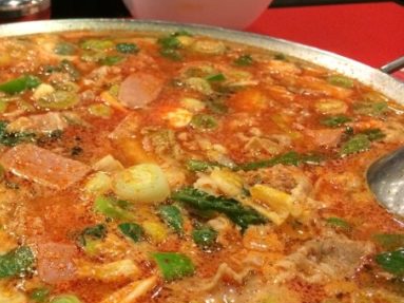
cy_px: 212
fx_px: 572
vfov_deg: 29.4
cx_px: 75
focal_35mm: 49
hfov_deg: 37.4
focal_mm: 4.12
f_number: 2.2
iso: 250
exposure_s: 1/30
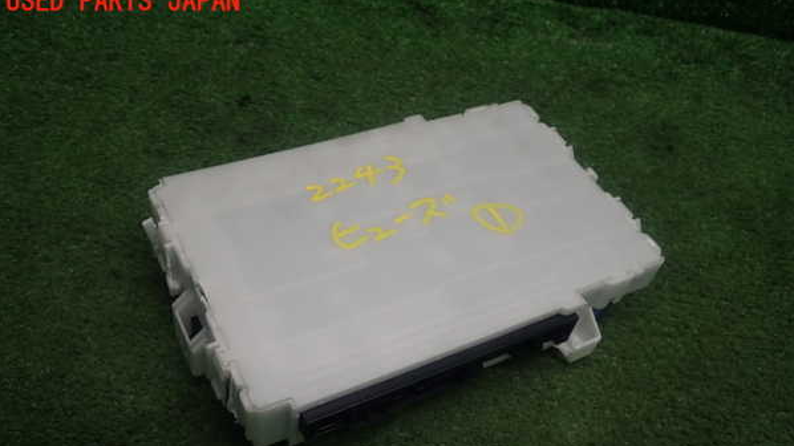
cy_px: 284
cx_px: 397
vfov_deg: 33.5
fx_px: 737
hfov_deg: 56.6
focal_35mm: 35
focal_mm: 5.79
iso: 100
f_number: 2.4
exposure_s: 1/60
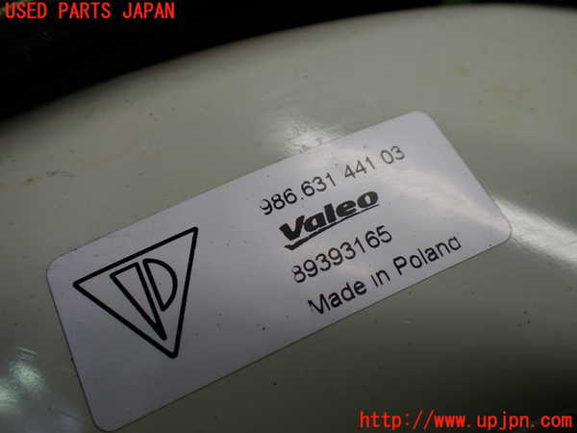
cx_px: 288
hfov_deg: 60.0
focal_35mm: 30
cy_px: 216
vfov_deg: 46.8
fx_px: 500
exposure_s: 1/125
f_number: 2.3
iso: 160
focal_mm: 5.4
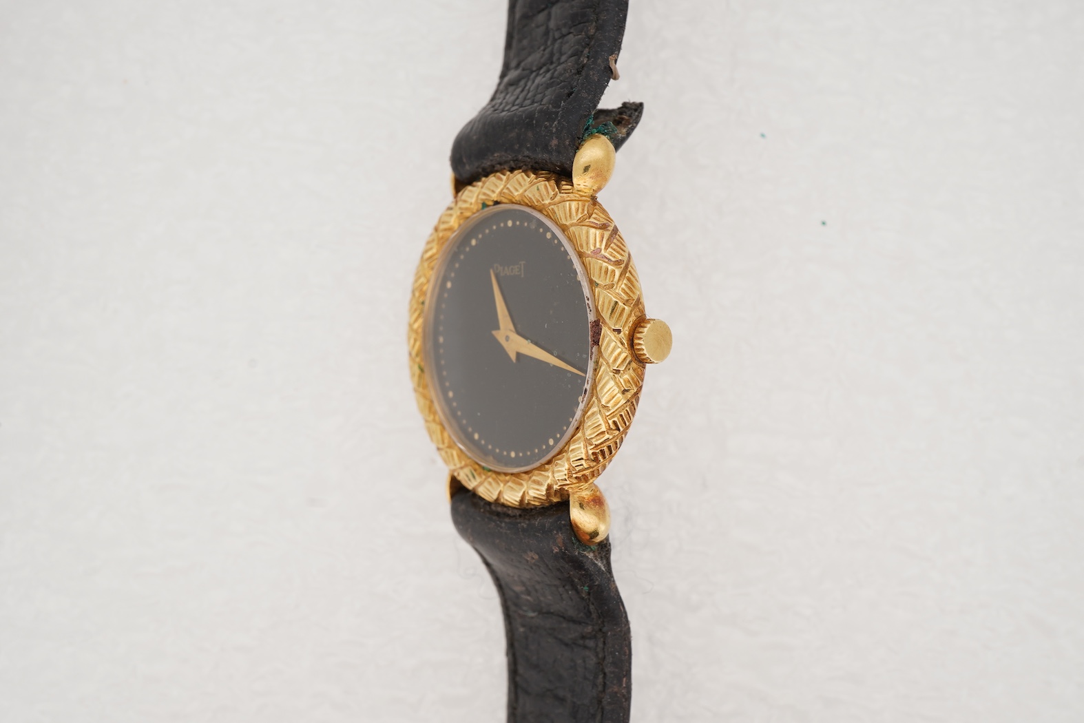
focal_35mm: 45
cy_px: 362
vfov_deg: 29.9
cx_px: 542
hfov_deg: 43.6
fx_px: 1355
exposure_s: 1/160
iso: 160
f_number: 22
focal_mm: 30
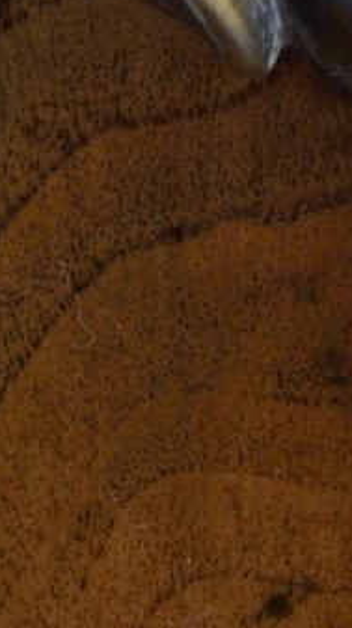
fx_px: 7451
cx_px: 590
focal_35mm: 448
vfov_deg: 4.5
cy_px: -1562
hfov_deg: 2.7
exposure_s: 1/60
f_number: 13
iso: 800
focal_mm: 60
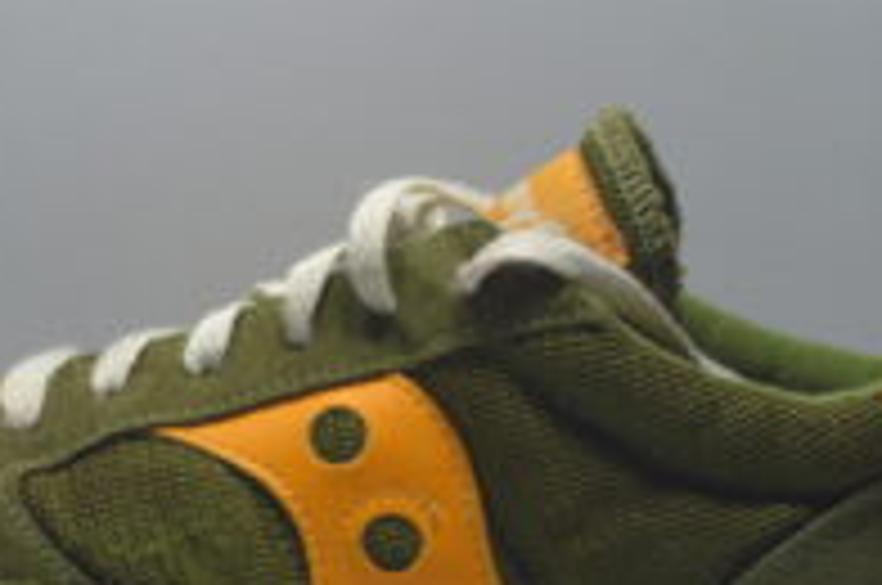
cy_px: 389
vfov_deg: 2.2
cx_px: 310
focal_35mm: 620
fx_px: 15154
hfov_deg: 3.3
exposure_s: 1/125
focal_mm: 135
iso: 450
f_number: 4.2
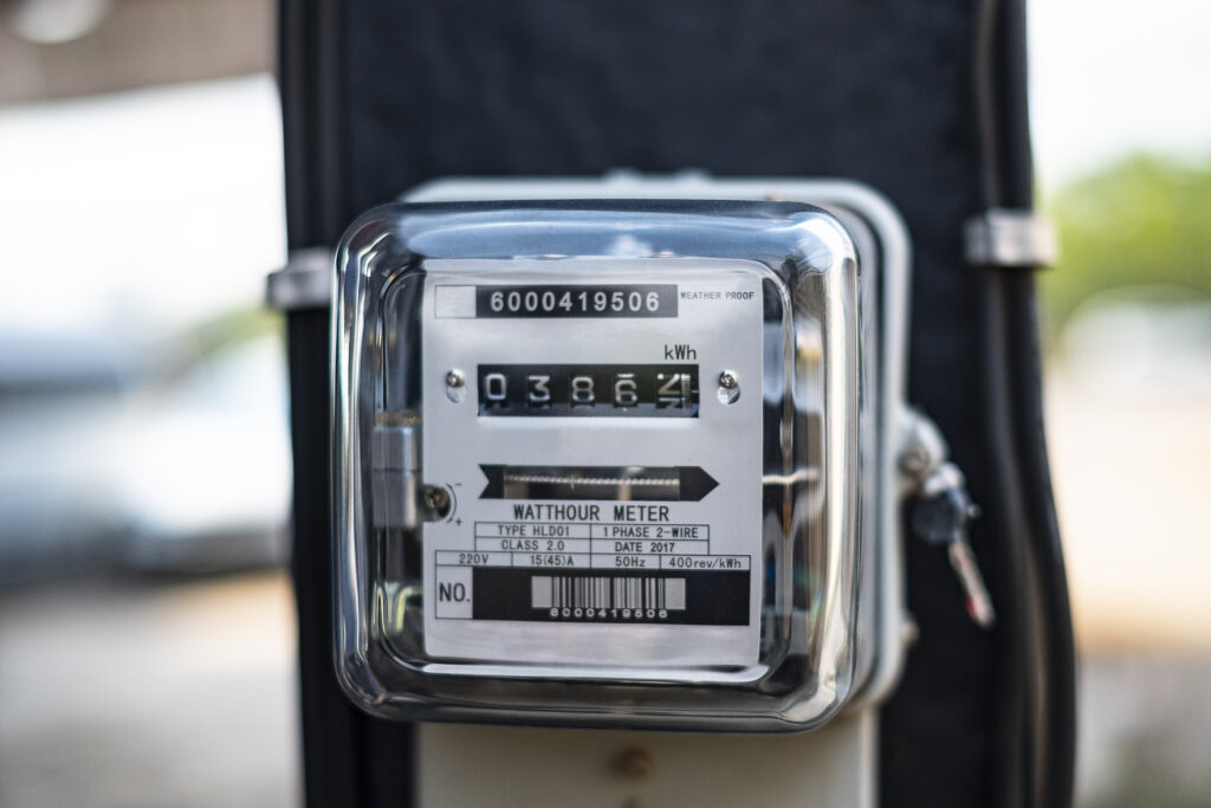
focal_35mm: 53
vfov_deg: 25.5
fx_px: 1783
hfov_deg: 37.5
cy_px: 404
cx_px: 606
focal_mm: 35
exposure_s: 1/2000
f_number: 2
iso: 200
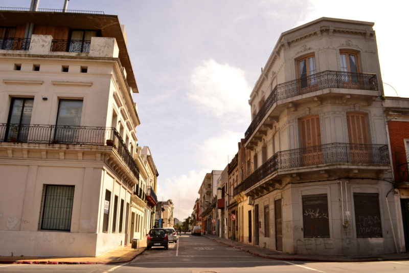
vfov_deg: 43.6
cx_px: 204
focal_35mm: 30
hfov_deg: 61.9
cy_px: 136
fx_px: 341
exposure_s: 1/160
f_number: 13
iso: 100
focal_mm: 20
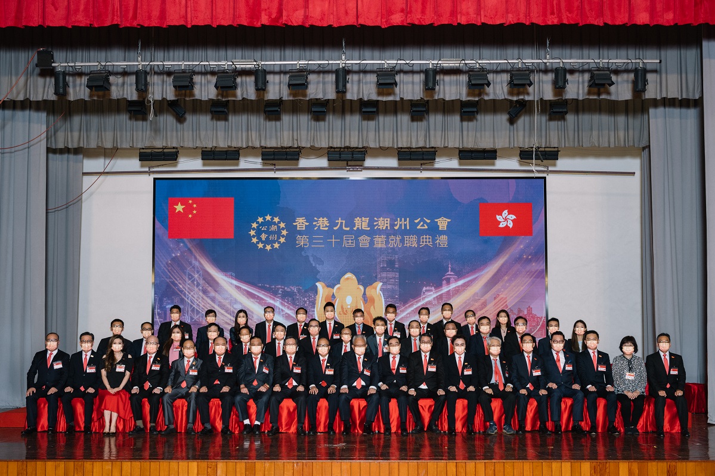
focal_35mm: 36
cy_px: 238
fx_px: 715
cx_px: 358
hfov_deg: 53.2
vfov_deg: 36.8
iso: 1000
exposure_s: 1/125
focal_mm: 36
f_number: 7.1
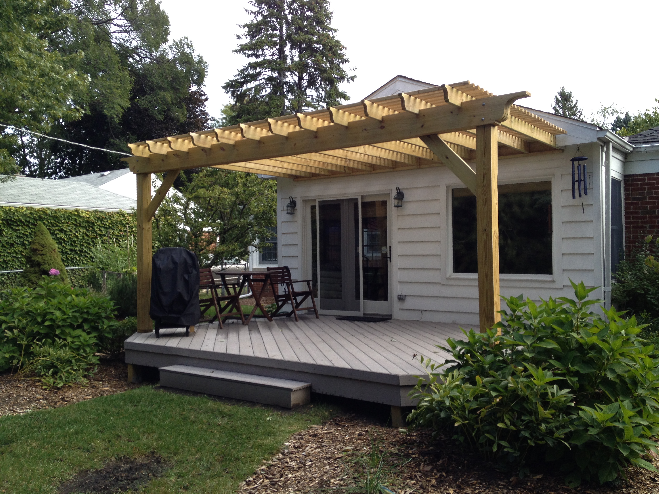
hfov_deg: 52.6
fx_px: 666
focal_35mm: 35
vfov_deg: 40.7
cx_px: 330
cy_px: 247
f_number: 2.4
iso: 50
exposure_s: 1/307
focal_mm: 4.28
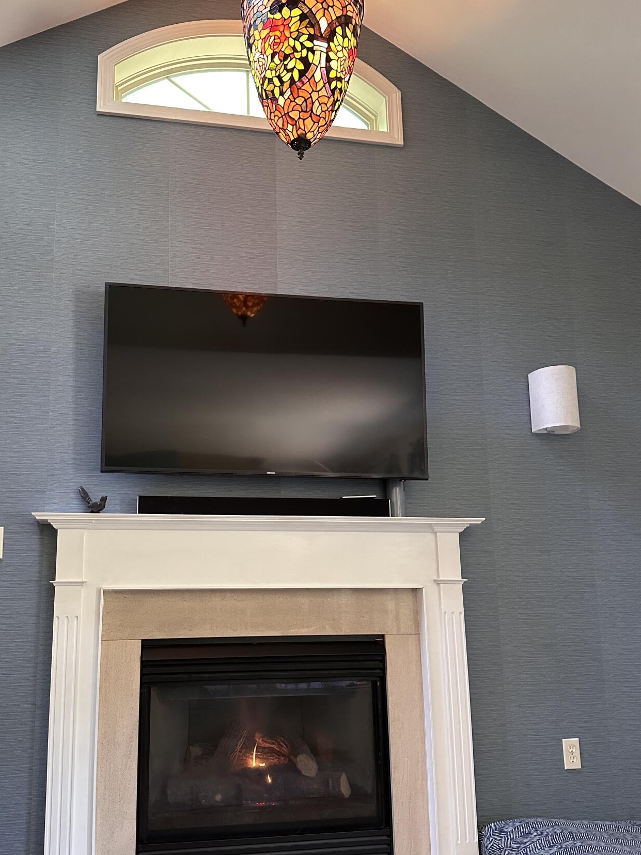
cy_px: 484
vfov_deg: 61.4
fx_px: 716
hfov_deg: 48.0
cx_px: 269
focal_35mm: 29
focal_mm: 6.86
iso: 400
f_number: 1.78
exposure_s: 1/60
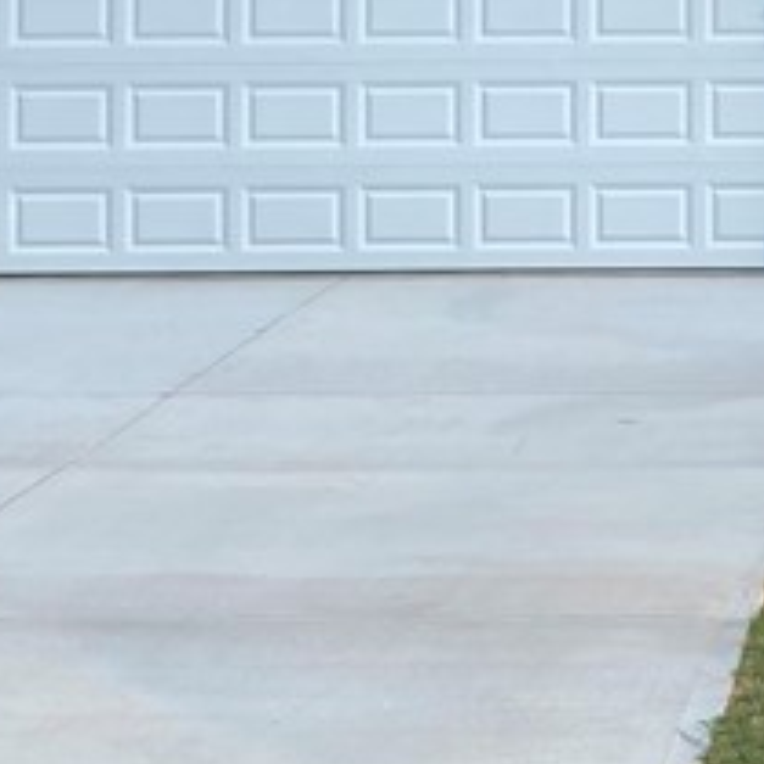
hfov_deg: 14.0
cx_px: 881
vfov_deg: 14.2
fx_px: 3021
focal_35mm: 121
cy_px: -7
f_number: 1.8
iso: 20
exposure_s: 1/1548
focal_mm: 3.99
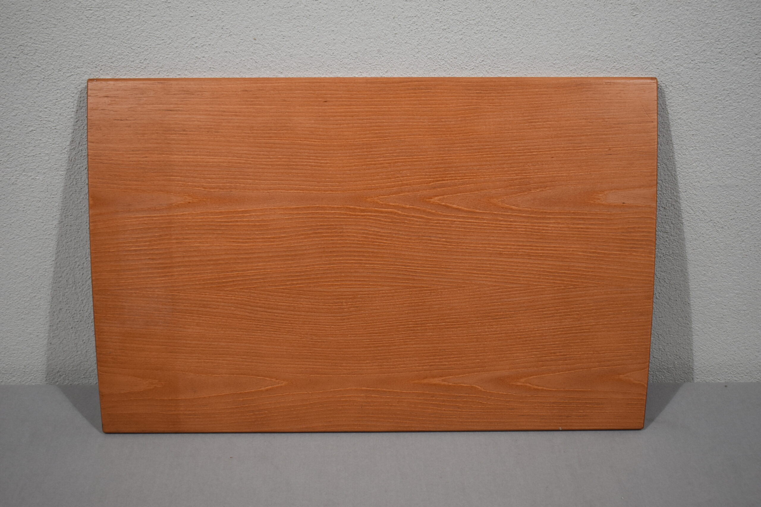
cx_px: 380
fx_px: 1015
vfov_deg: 28.1
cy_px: 254
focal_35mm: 48
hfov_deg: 41.1
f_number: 4.5
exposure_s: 1/250
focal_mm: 32
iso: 560
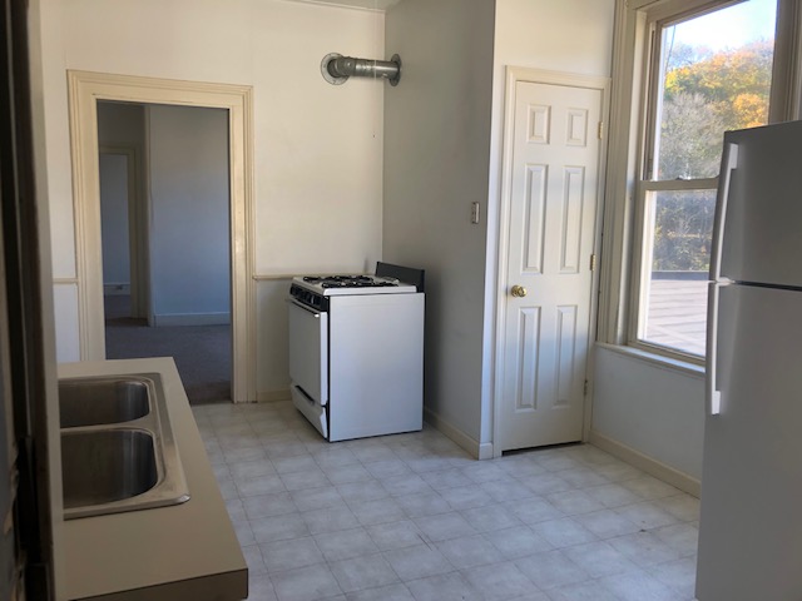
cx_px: 401
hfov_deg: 63.4
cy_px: 300
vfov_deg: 49.7
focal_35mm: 28
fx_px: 649
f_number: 1.8
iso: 40
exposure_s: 1/120
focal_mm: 3.99
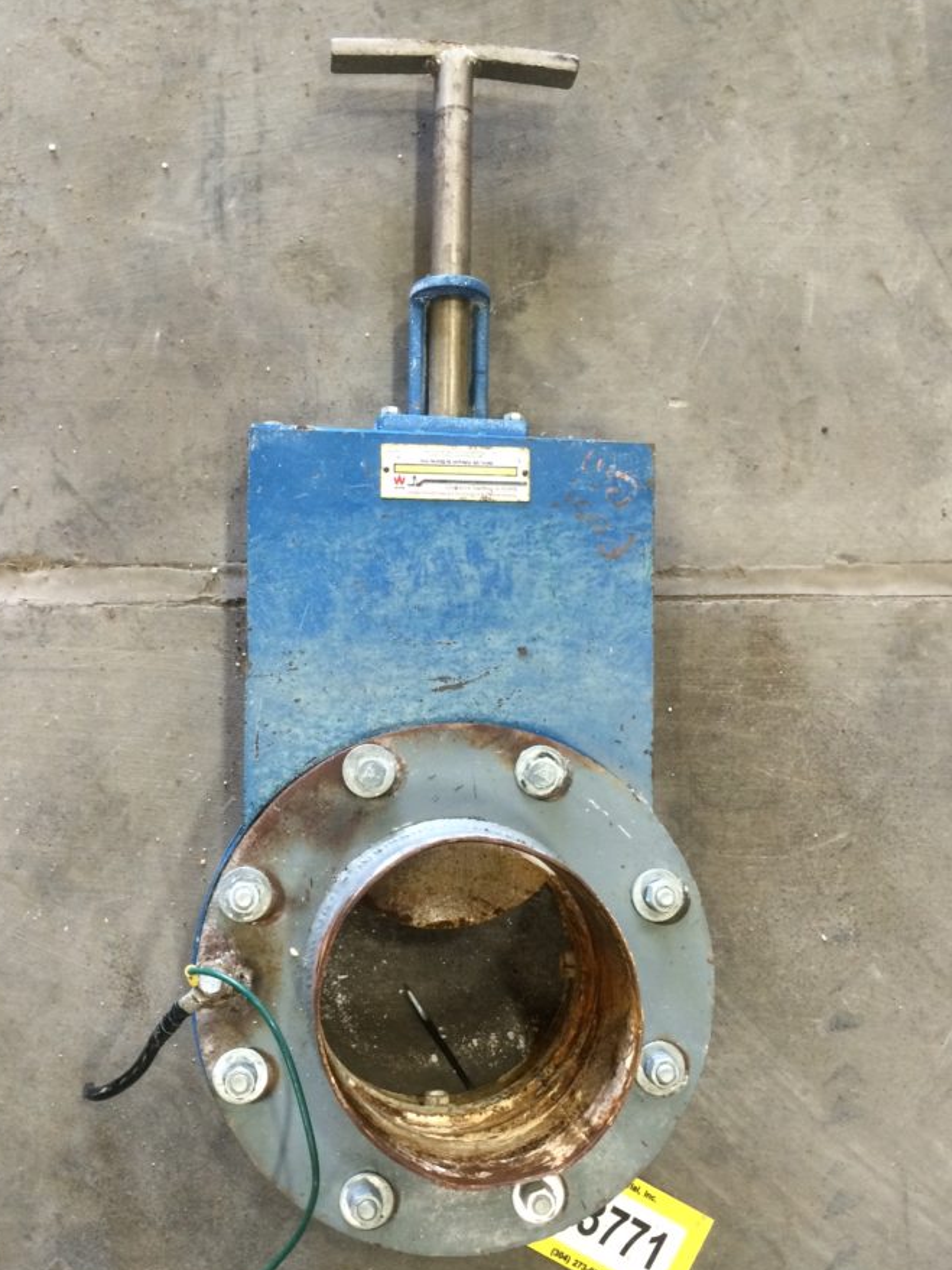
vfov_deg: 55.3
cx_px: 430
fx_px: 1210
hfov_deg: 42.9
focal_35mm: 33
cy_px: 692
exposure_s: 1/30
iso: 125
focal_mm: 4.15
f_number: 2.2
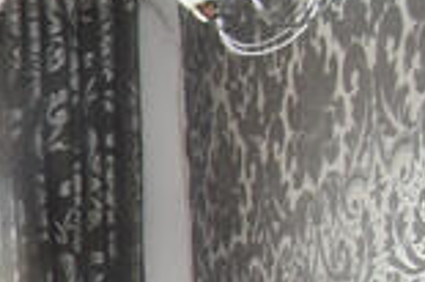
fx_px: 1167
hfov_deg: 10.4
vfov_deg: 12.8
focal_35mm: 99
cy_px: 478
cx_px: -965
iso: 500
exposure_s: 1/60
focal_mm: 10
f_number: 10
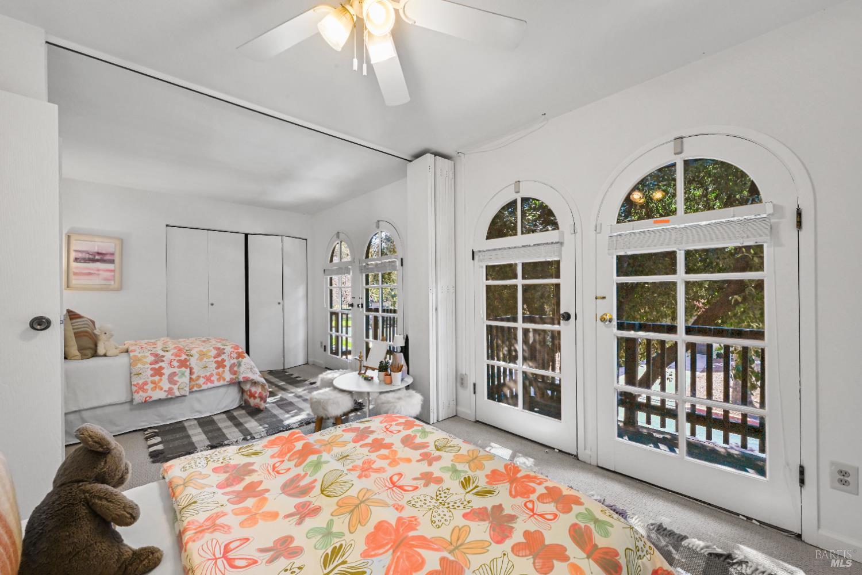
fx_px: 335
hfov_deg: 104.3
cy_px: 288
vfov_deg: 81.2
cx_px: 431
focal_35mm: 14
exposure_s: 1/10
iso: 1600
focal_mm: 14
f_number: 14
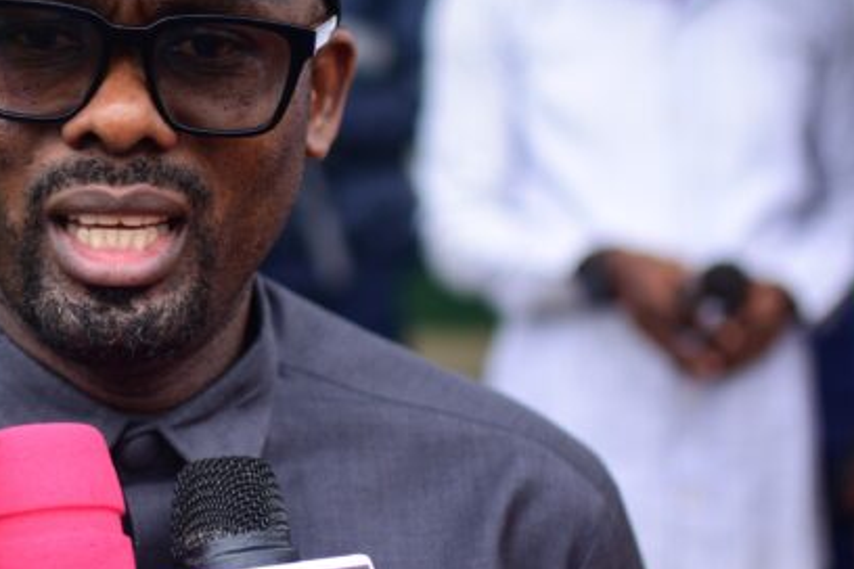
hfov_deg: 20.1
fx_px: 2347
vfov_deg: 13.8
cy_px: 291
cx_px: 57
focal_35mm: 99
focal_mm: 35
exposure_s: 1/500
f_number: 1.4
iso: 100
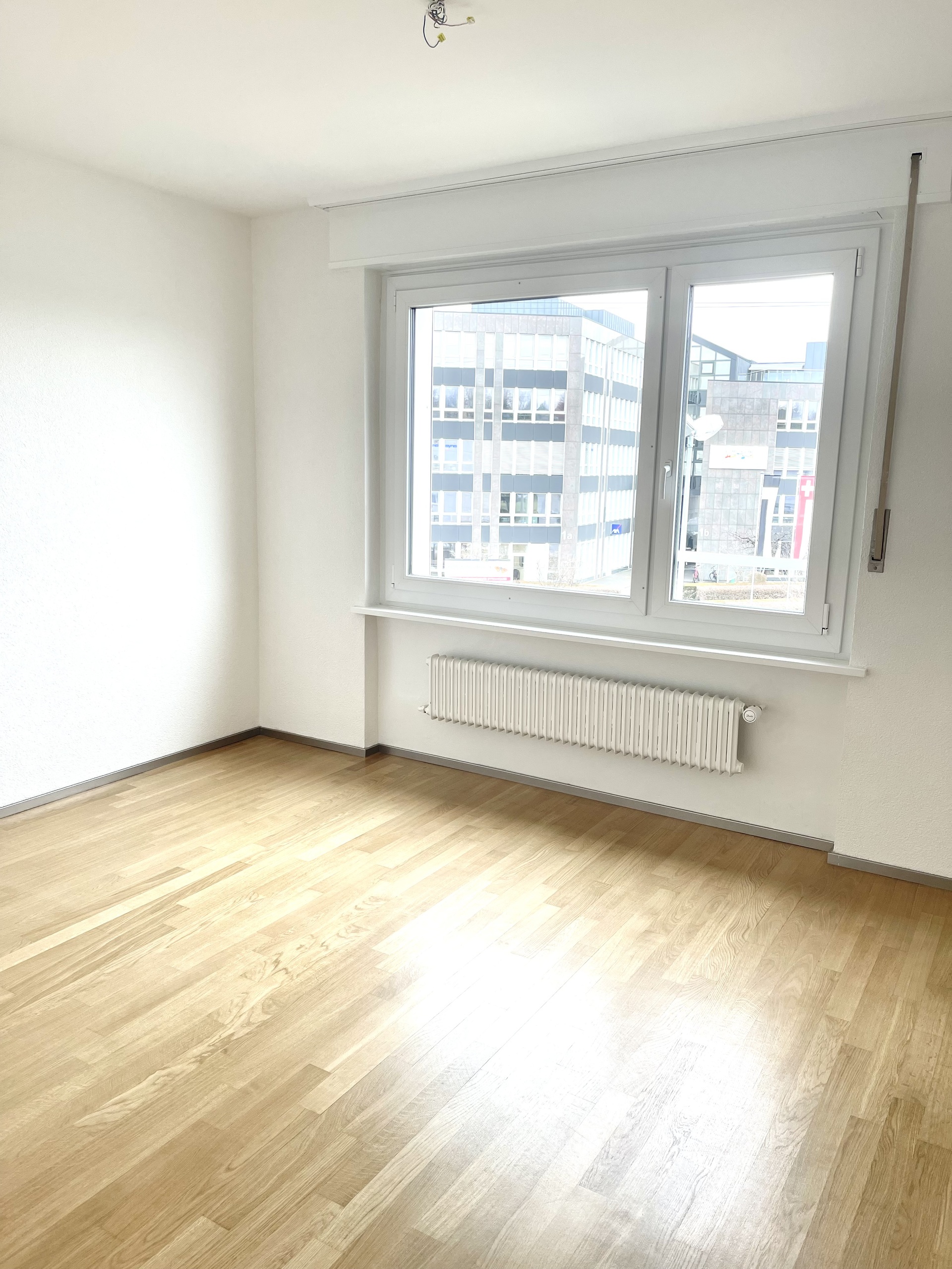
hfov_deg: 54.9
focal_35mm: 25
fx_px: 917
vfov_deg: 69.4
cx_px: 476
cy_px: 634
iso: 50
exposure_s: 1/121
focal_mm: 5.1
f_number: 1.6
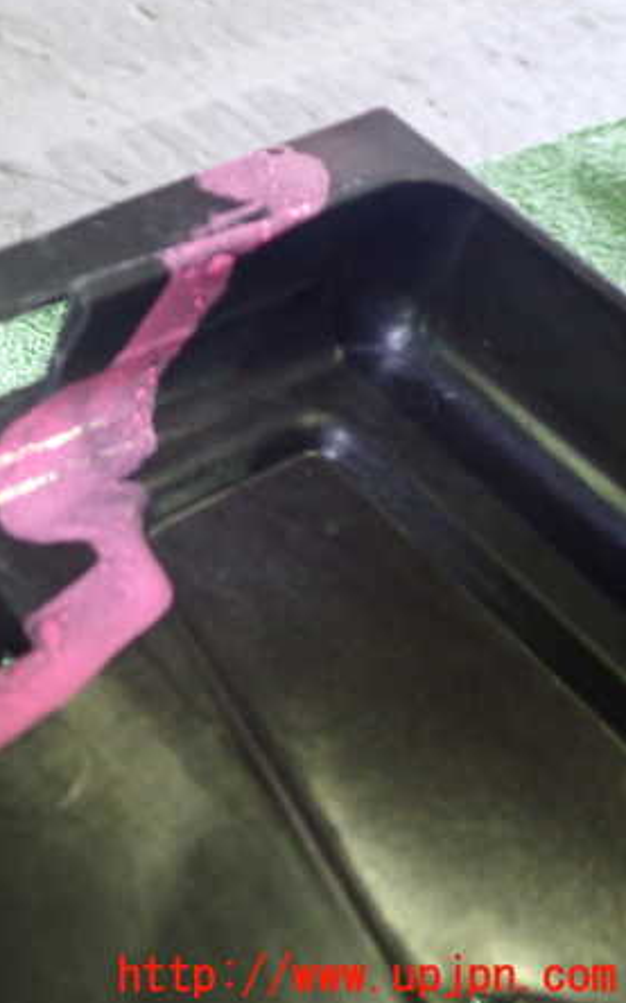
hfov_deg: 27.5
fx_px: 1175
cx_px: -50
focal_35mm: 43
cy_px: 497
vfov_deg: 46.2
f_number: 2.3
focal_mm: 5.4
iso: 800
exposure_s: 1/30
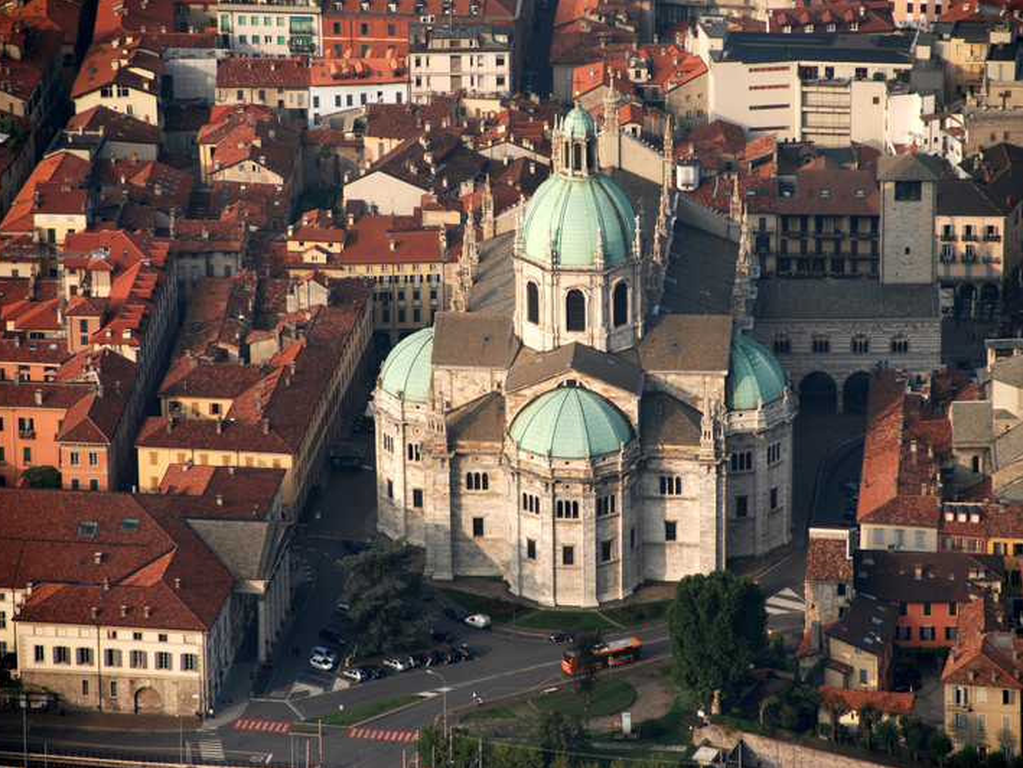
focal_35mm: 277
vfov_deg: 5.4
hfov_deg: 7.1
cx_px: 561
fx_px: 8188
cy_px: 385
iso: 100
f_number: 5.6
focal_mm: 170
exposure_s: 1/250
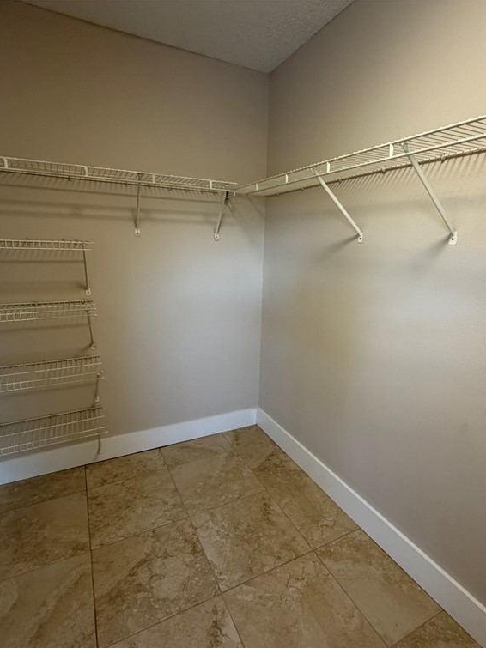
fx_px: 356
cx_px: 265
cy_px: 327
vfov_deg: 84.7
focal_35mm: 19
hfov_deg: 68.5
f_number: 2.2
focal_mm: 2.22
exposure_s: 1/120
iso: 320
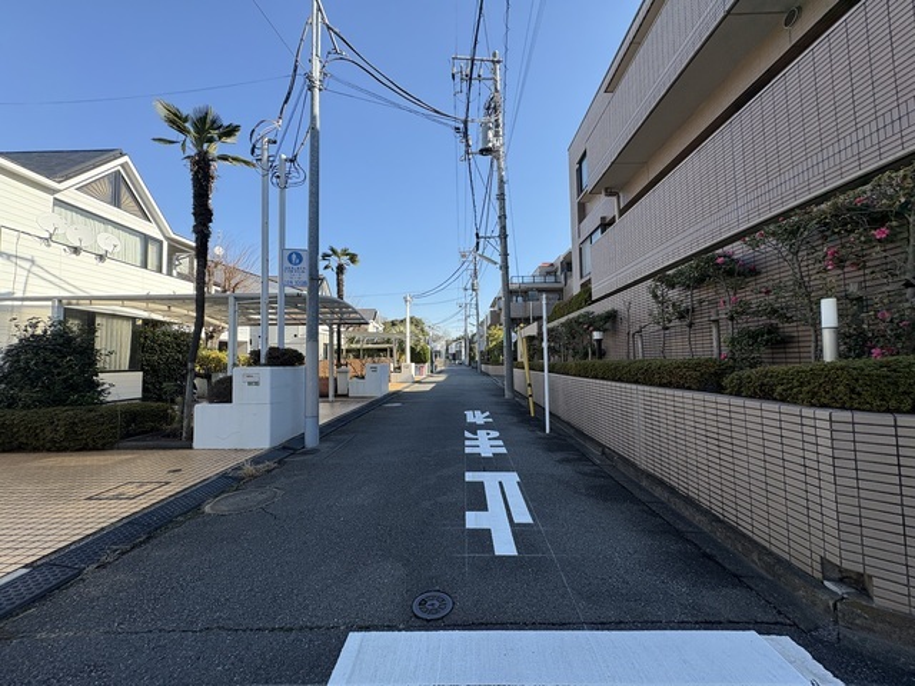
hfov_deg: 102.1
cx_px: 458
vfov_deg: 85.7
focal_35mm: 14
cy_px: 343
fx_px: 370
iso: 40
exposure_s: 1/849
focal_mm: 2.22
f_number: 2.2
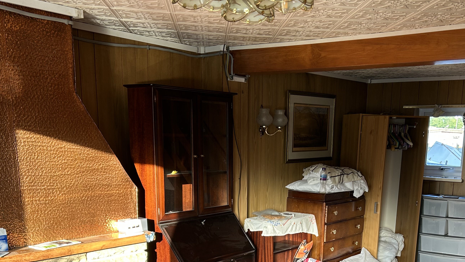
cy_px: 268
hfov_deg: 46.2
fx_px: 542
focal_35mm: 44
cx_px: 277
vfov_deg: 25.6
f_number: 1.5
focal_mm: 5.7
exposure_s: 1/121
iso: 50
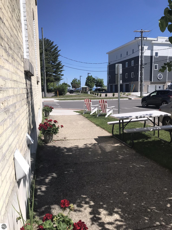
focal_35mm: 28
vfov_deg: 63.4
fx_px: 186
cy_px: 115
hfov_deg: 49.7
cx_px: 86
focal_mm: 3.99
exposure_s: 1/3425
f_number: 1.8
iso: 20
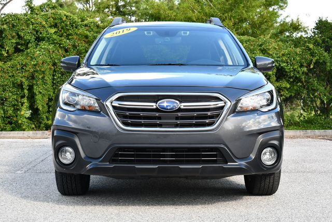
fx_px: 646
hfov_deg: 28.8
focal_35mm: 70
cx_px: 166
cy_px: 111
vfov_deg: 19.5
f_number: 5.6
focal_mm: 35
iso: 320
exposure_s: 1/250
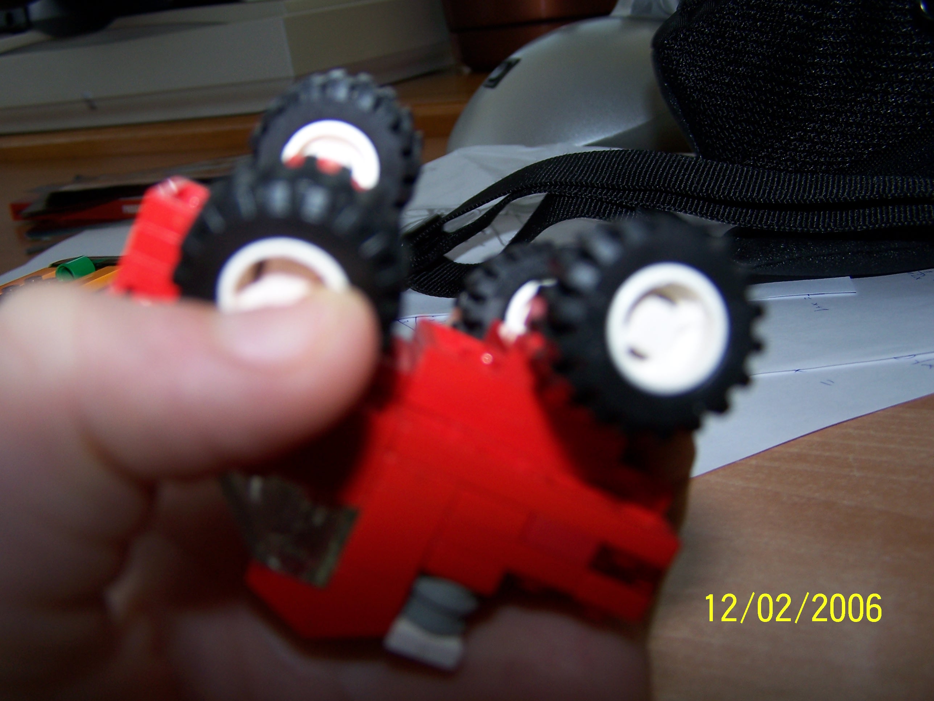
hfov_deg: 49.0
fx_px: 1025
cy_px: 350
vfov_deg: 37.7
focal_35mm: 38
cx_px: 467
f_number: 2.8
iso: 80
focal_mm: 6.3
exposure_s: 1/60
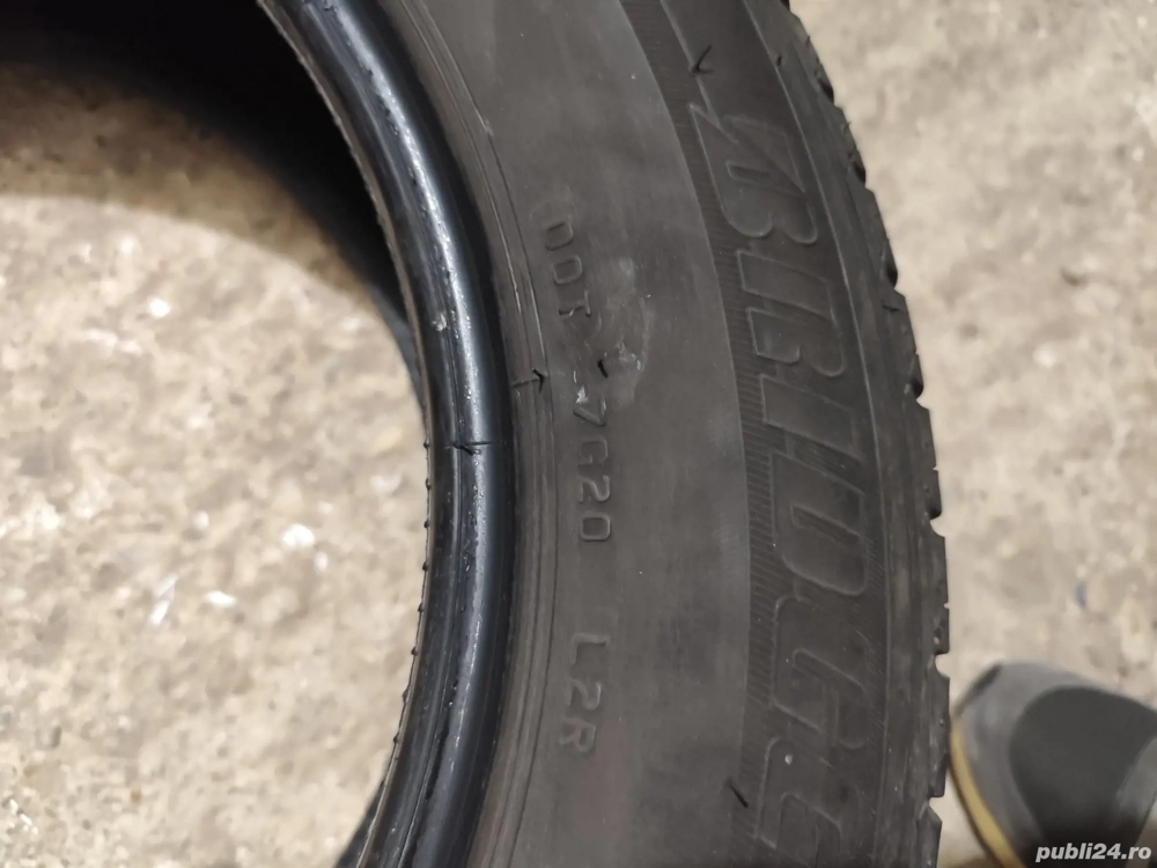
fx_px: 769
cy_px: 434
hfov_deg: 73.9
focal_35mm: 23
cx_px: 578
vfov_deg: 58.9
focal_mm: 6.19
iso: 3200
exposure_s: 1/16.7
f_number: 1.65
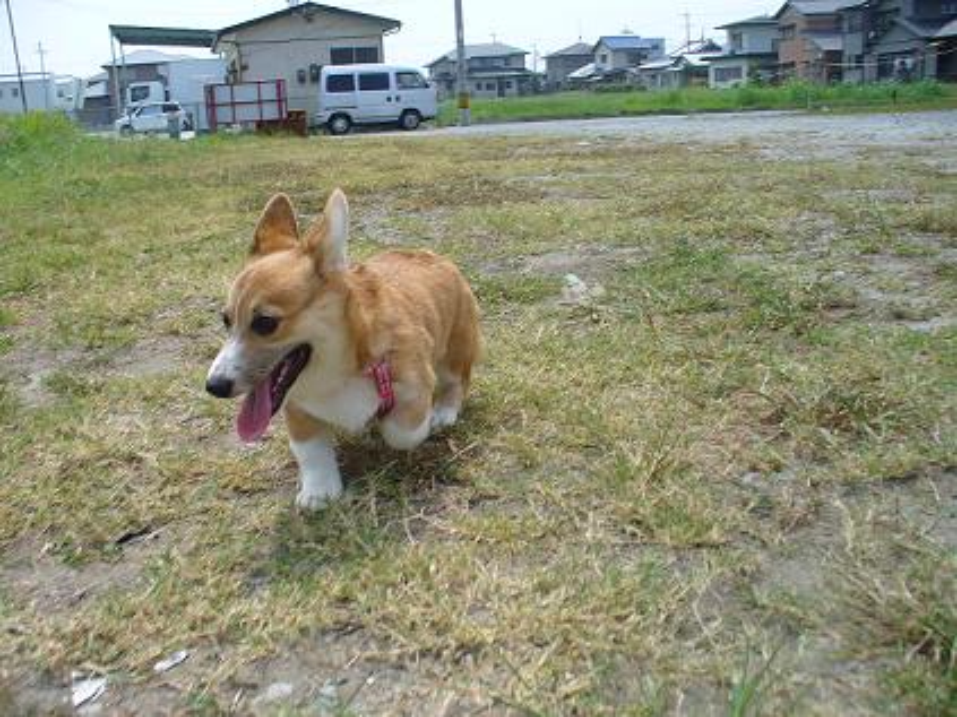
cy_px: 358
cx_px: 478
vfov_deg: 38.6
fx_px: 1023
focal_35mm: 37
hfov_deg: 50.2
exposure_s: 1/400
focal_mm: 6.1
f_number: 5.6
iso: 80
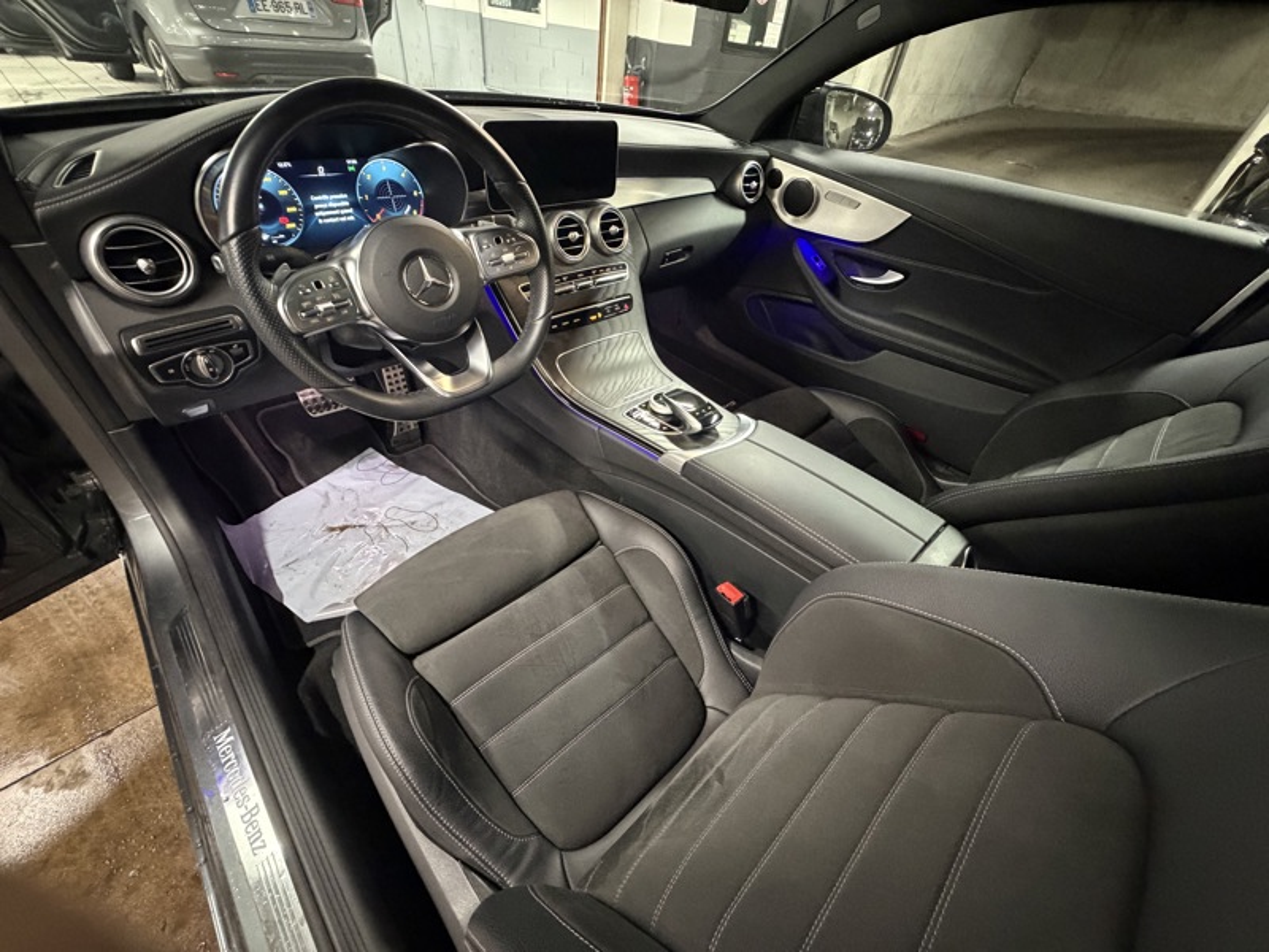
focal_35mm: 14
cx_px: 634
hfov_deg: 102.1
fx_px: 513
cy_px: 476
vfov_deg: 85.7
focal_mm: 2.22
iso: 1250
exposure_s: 1/33
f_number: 2.2
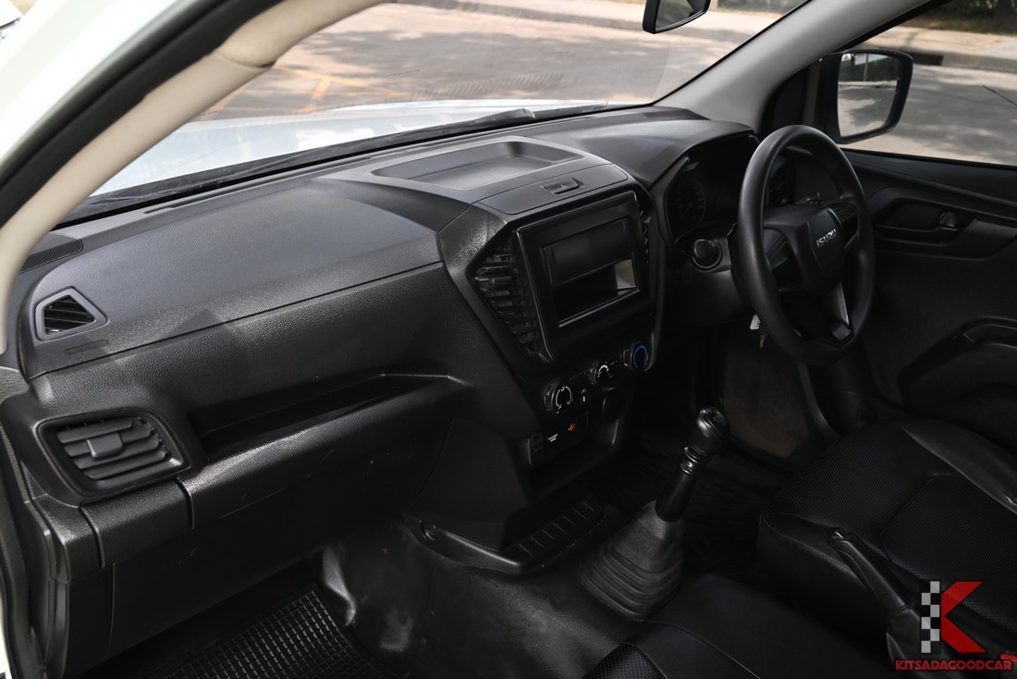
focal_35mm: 32
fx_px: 904
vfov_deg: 41.1
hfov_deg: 58.7
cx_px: 508
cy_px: 340
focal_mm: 32
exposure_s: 1/60
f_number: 6.7
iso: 200
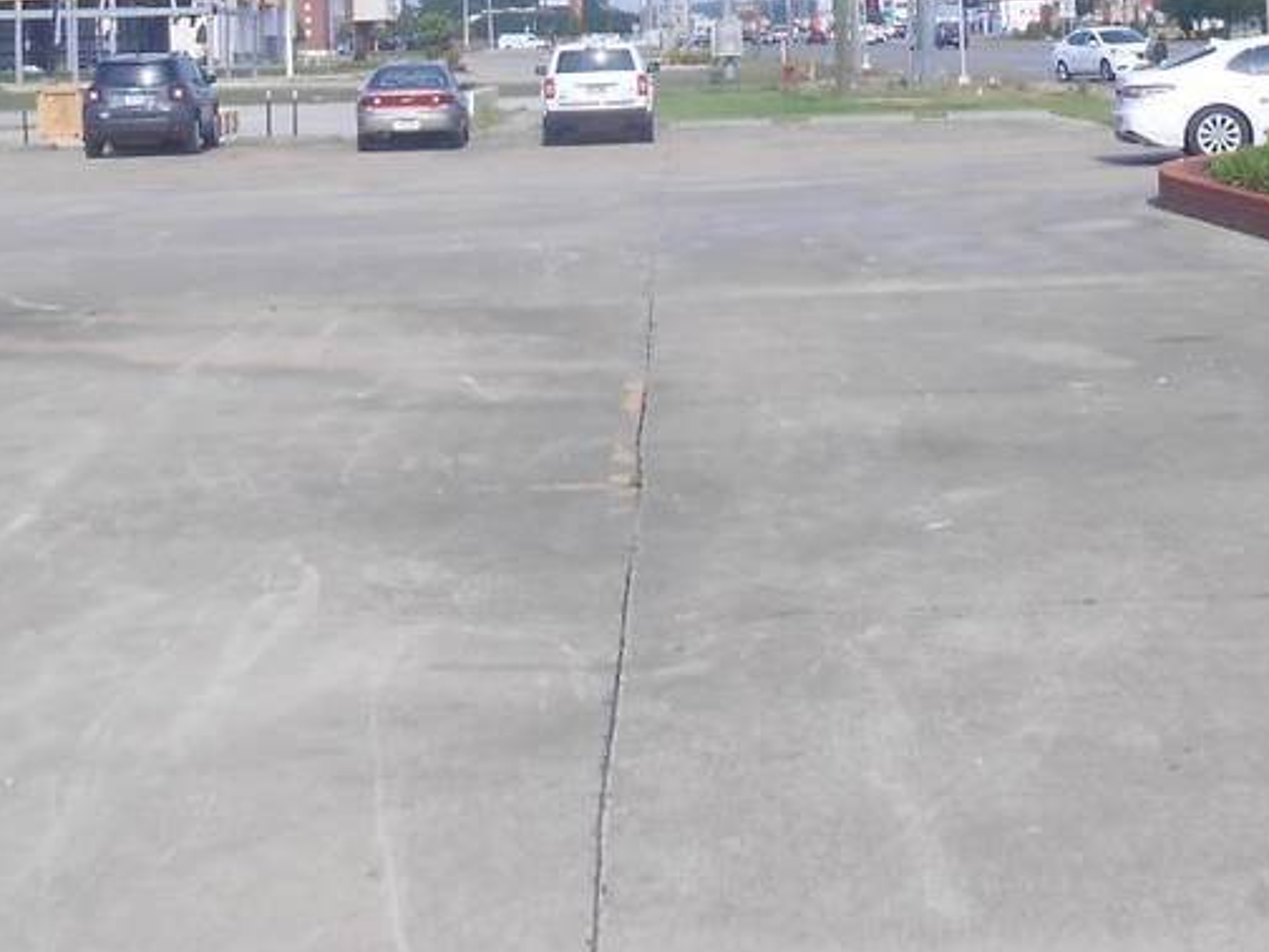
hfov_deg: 29.3
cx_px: 781
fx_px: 2420
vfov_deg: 21.4
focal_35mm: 66
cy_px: -10
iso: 80
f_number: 3.5
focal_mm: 4.6
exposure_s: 1/640
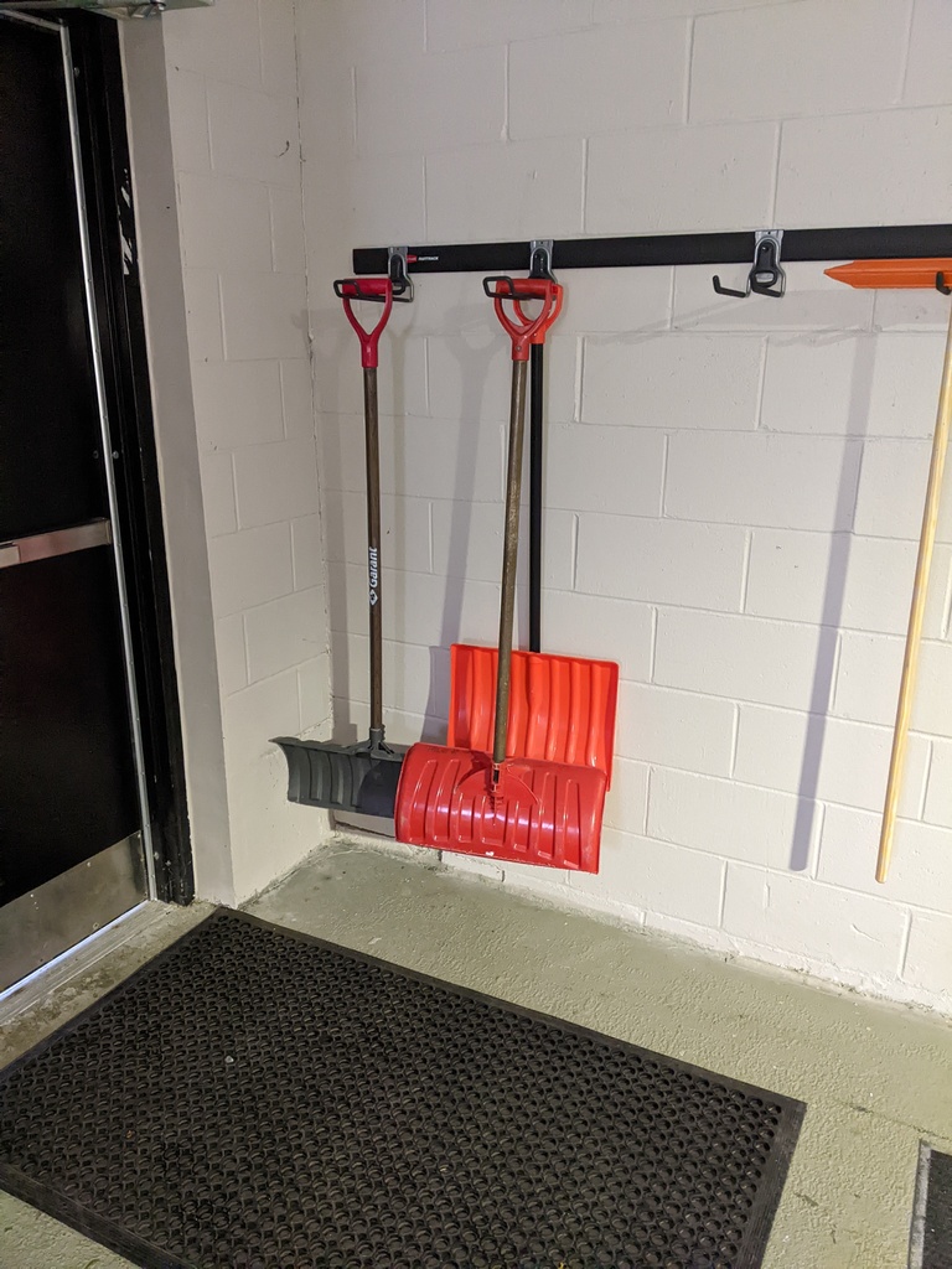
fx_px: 990
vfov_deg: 65.3
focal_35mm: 27
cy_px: 634
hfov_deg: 51.4
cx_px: 476
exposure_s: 1/24
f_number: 1.8
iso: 1432
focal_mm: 4.44
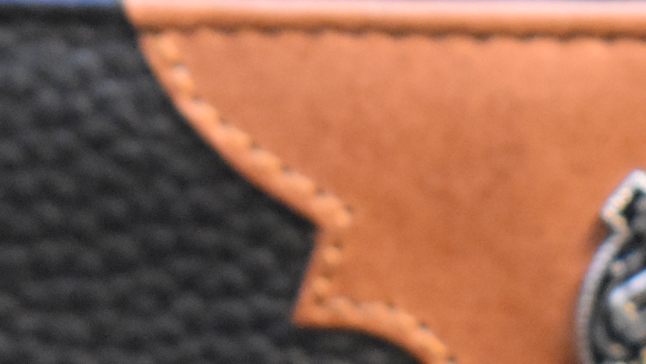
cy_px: 505
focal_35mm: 353
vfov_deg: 3.4
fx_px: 6049
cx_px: 445
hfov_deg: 6.1
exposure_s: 1/60
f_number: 5.6
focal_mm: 55
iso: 4500
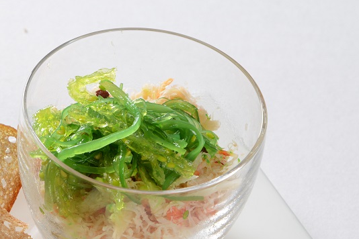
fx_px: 3091
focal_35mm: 310
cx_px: -36
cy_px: 256
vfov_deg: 4.4
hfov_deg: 6.6
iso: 100
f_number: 8
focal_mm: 120
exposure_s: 1/125
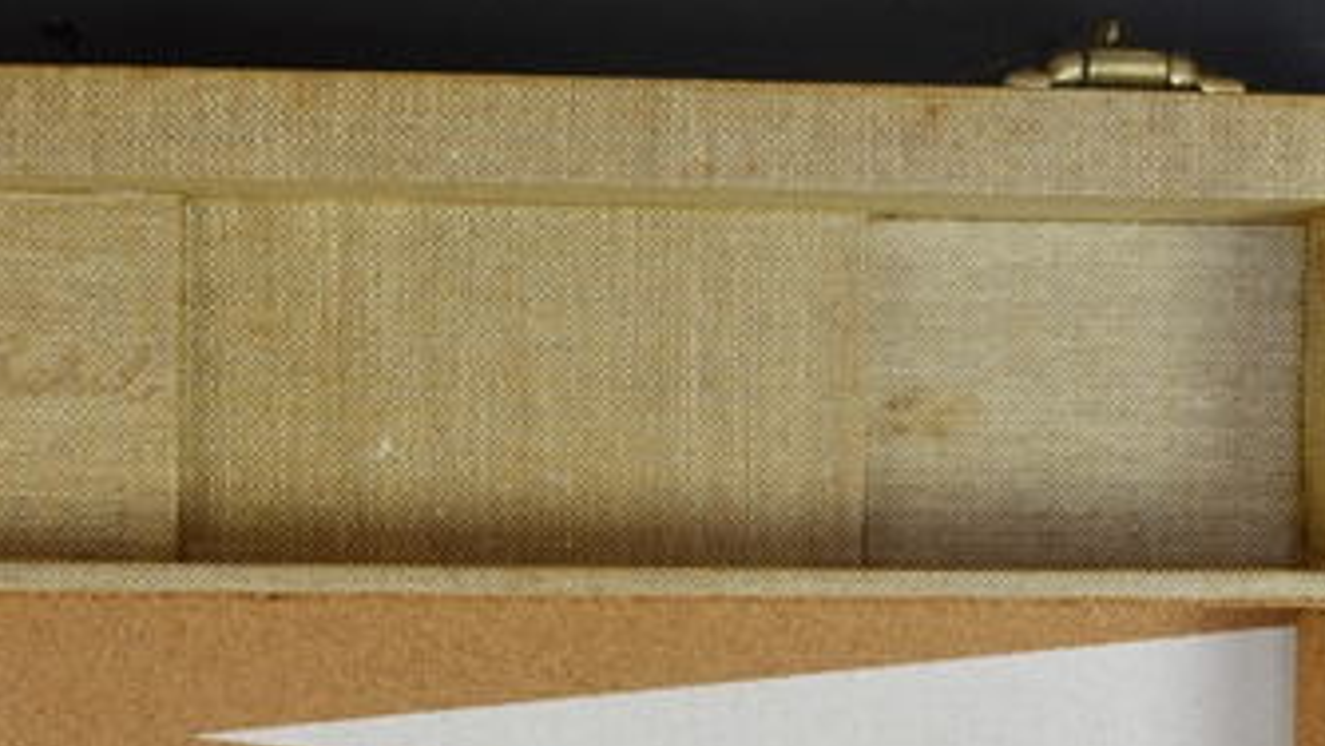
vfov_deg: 14.5
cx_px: 678
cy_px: 778
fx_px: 2879
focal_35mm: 82
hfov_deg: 25.9
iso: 400
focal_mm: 29
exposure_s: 1/125
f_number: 5.6
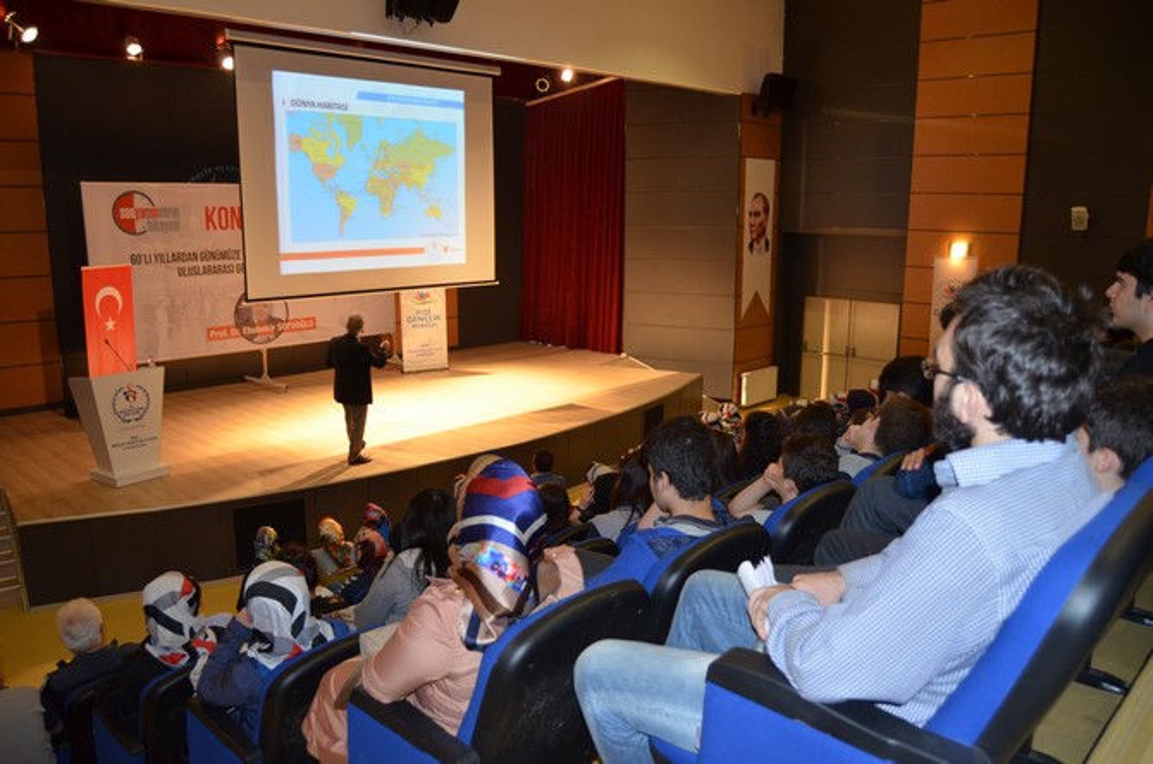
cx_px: 576
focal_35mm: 27
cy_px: 382
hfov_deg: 67.5
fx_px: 863
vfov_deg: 47.8
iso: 900
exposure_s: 1/60
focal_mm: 18
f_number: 3.5
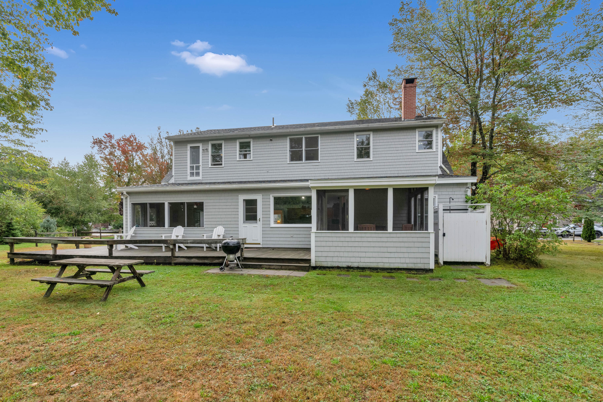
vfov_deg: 73.8
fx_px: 268
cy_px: 201
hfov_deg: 96.7
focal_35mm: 16
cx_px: 302
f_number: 8
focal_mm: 16
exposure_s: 1/500
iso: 800
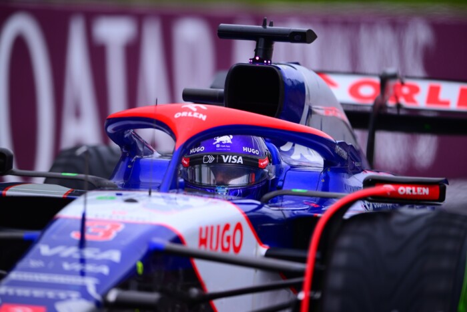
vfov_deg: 3.4
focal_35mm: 400
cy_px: 156
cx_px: 234
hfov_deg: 5.2
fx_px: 5190
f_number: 3.2
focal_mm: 400
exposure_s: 1/1000
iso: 320
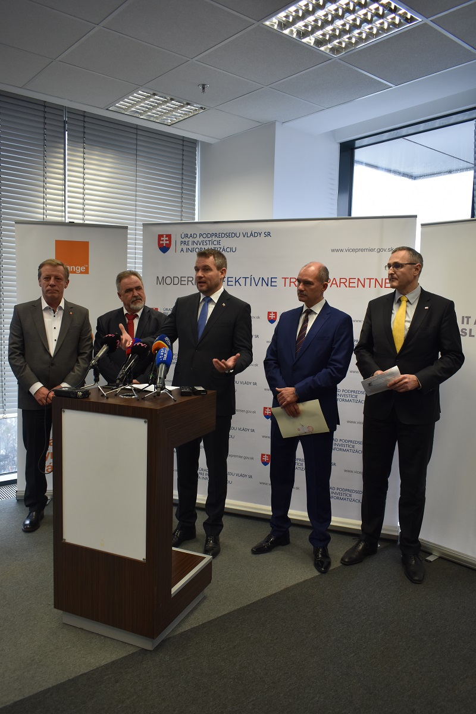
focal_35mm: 27
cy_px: 357
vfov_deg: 67.4
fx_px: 535
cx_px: 238
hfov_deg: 47.9
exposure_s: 1/80
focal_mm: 18
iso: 400
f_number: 4.5
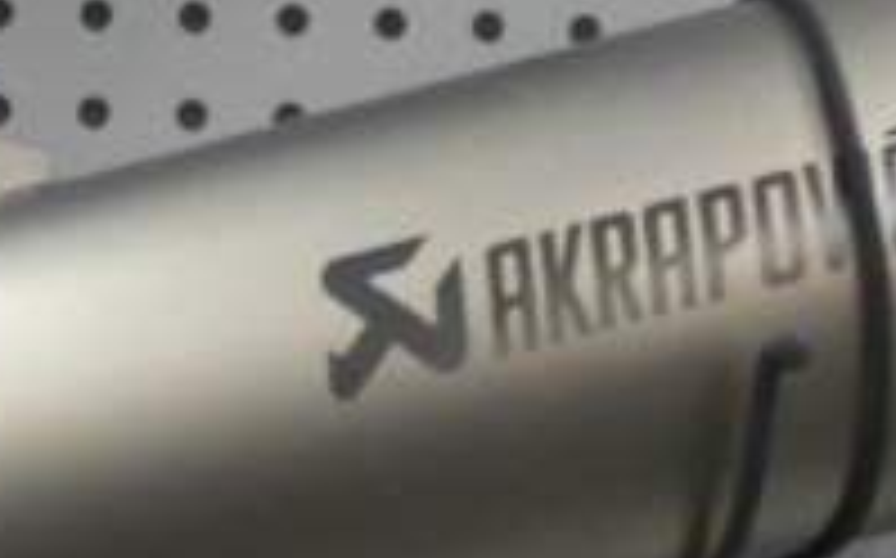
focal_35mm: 82
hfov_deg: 24.1
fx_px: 2001
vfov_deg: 15.6
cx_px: 5
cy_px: 567
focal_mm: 4.3
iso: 250
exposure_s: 1/40
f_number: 3.1
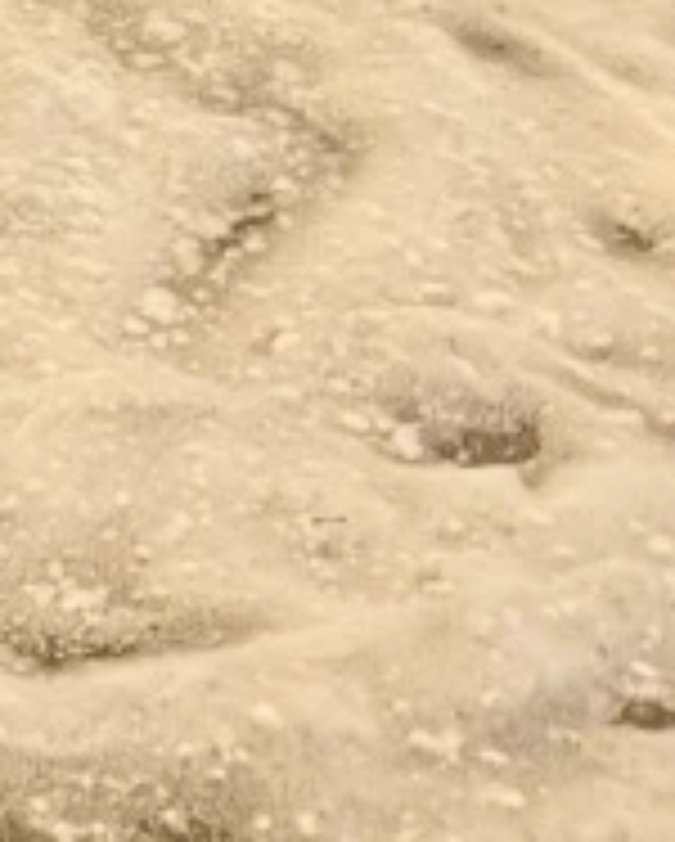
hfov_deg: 7.6
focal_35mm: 180
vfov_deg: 7.7
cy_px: -2377
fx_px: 4488
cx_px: -1278
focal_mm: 6.76
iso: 500
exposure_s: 1/50
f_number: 1.78
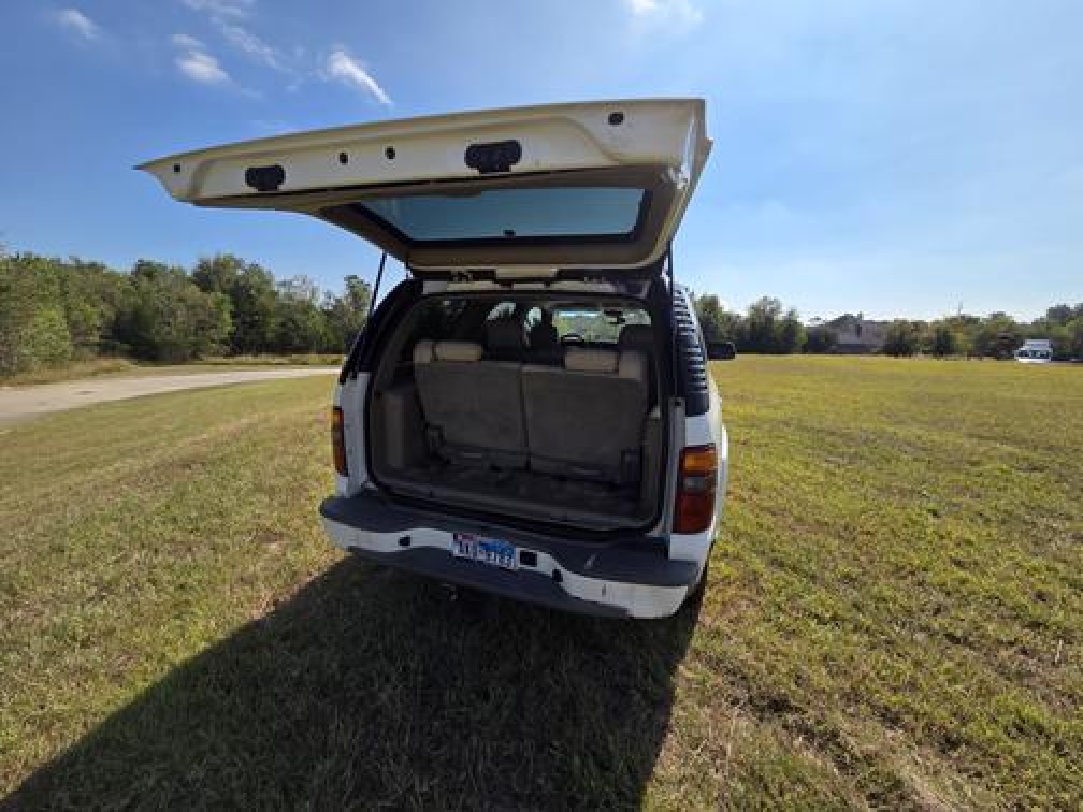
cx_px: 542
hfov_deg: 106.2
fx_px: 407
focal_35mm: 13
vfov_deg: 89.9
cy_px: 406
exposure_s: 1/2397
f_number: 2.2
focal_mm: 2.2
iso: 50
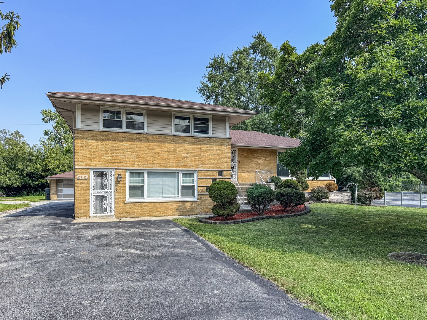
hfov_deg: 71.6
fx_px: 296
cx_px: 214
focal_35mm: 24
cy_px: 160
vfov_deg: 56.8
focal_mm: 6.76
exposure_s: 1/2300
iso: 80
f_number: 1.8
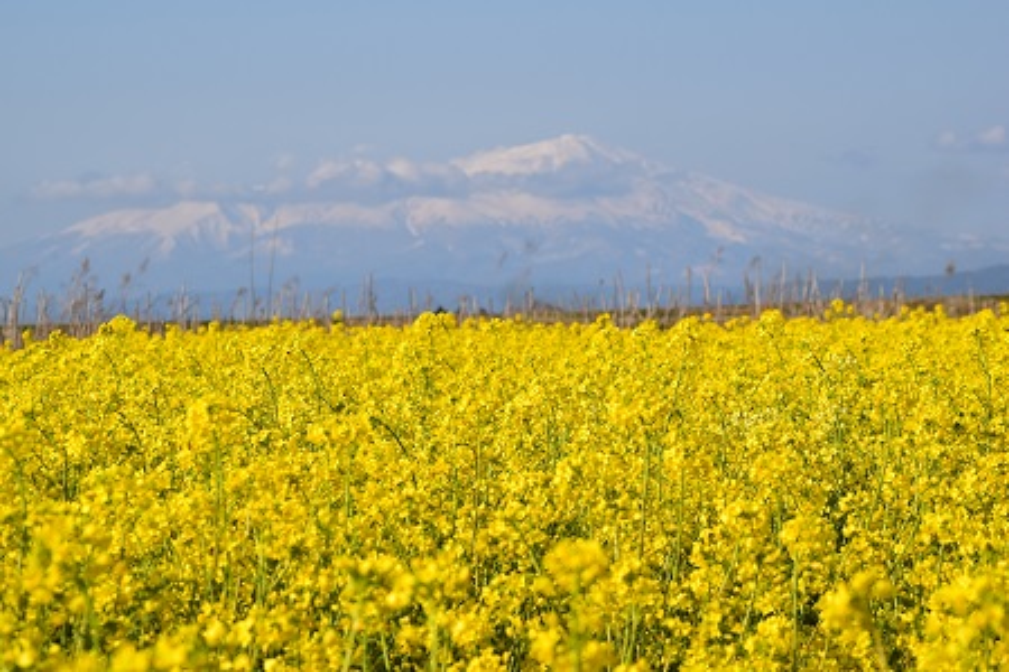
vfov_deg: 9.1
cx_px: 504
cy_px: 336
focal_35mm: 150
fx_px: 4204
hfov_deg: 13.7
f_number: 11
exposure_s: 1/500
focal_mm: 100
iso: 280
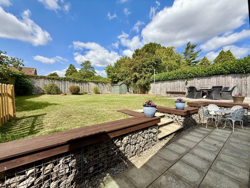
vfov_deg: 85.7
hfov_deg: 102.1
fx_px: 101
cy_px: 94
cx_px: 125
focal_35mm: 14
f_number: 2.2
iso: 50
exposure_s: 1/1534
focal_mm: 2.22
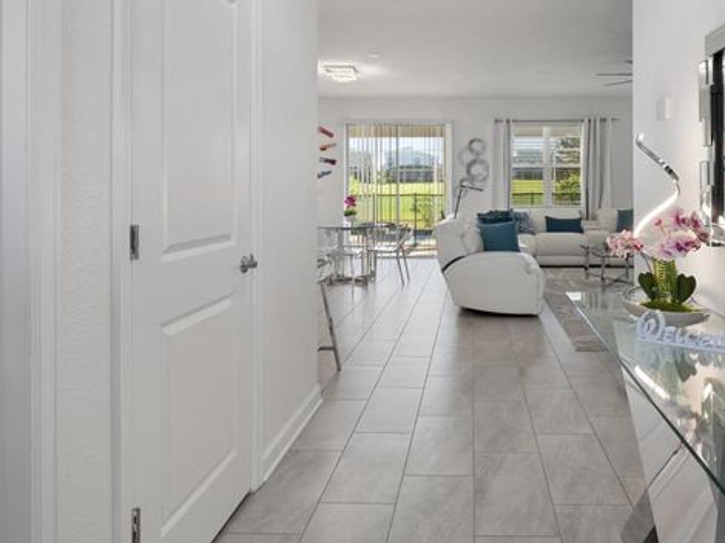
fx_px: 502
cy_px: 182
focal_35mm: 24
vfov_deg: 55.6
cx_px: 468
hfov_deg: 70.1
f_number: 5.6
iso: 640
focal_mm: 8
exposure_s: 1/25
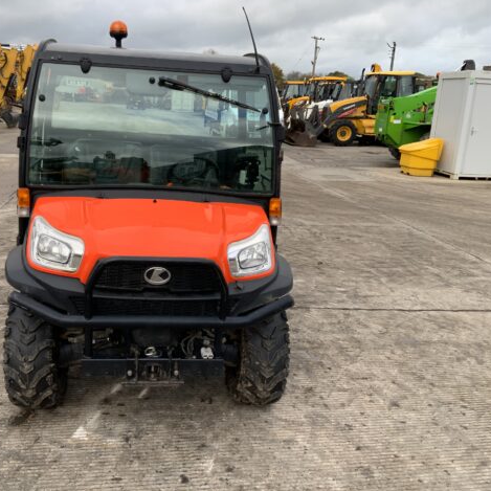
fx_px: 562
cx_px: 185
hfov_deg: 46.8
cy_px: 243
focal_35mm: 35
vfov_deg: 47.2
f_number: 1.8
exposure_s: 1/221
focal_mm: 3
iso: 16
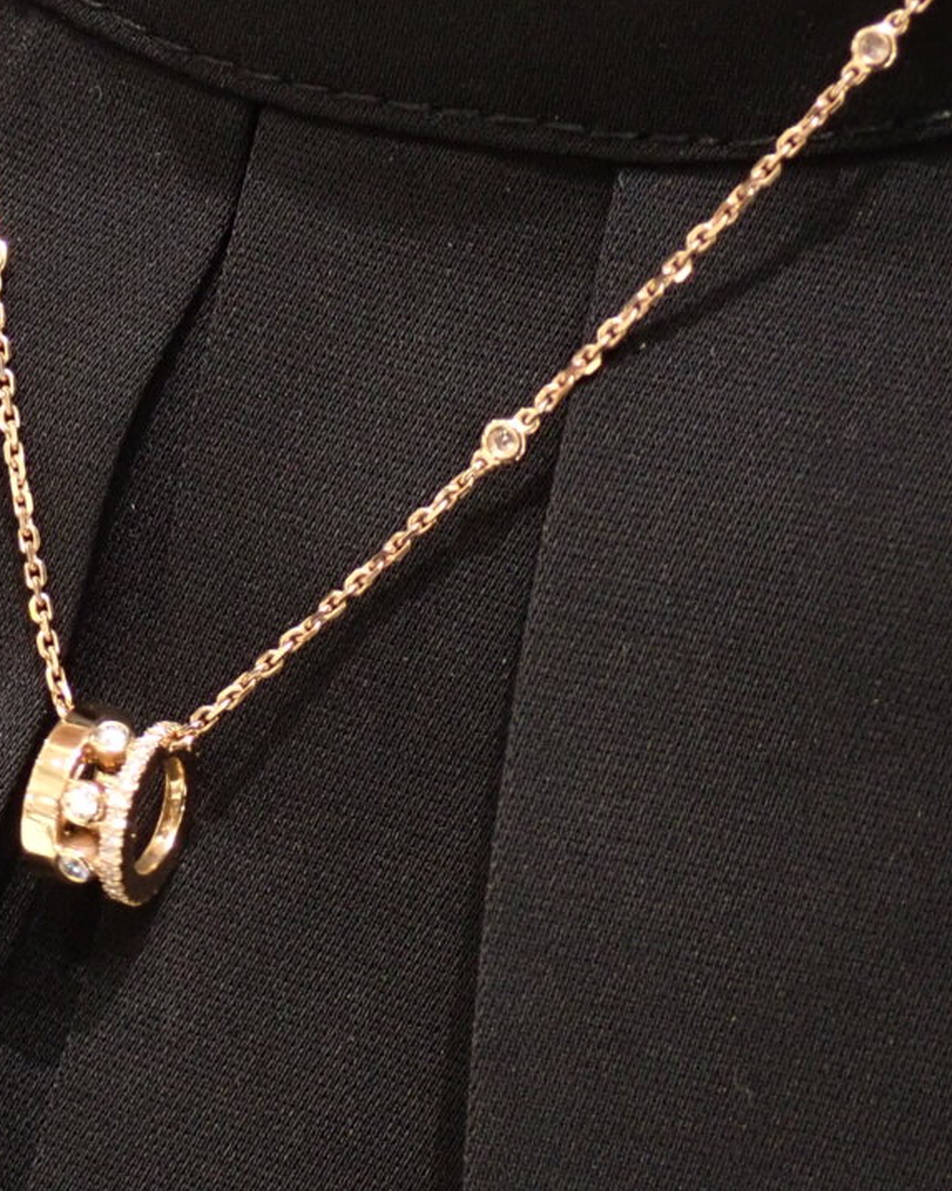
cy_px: 716
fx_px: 4722
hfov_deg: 11.4
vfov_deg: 14.4
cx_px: 101
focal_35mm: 134
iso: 800
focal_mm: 14.62
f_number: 4.3
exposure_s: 1/40
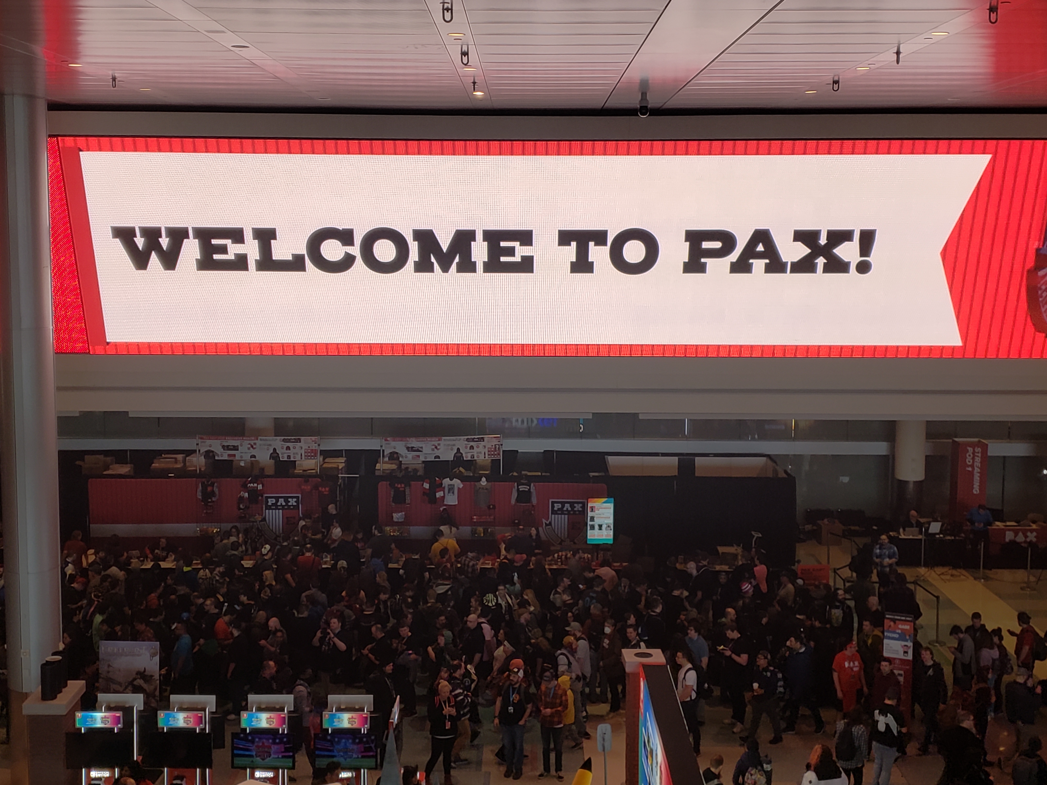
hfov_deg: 67.3
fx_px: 786
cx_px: 524
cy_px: 392
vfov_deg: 53.1
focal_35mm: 26
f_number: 1.5
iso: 50
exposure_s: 1/161
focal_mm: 4.3
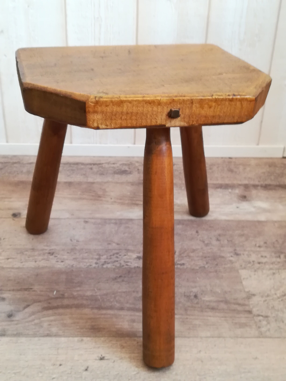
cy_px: 190
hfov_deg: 36.0
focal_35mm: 40
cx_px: 143
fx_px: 441
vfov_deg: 46.8
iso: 250
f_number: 2.2
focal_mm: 3.83
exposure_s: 1/33.3
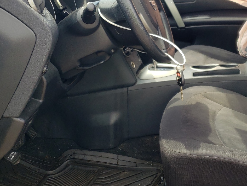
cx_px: 173
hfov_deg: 42.1
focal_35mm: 44
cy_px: 72
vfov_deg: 32.8
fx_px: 314
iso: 50
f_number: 1.5
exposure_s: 1/323
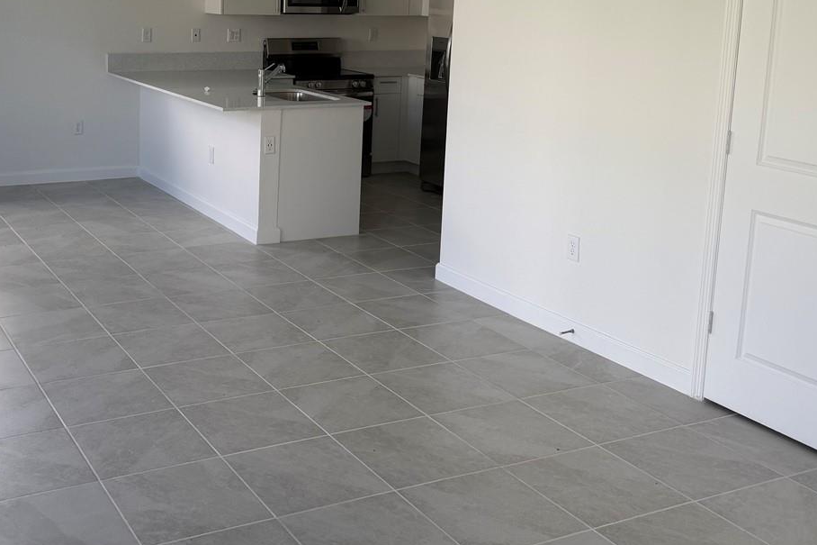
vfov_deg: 30.0
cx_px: 251
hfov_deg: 43.7
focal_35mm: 44
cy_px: 130
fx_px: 998
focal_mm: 6.76
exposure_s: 1/182
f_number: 1.78
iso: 64
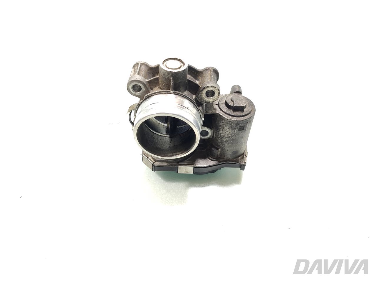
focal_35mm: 24
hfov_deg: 71.6
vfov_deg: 56.8
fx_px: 261
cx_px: 188
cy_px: 142
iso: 320
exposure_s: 1/100
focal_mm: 5.89
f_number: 1.89
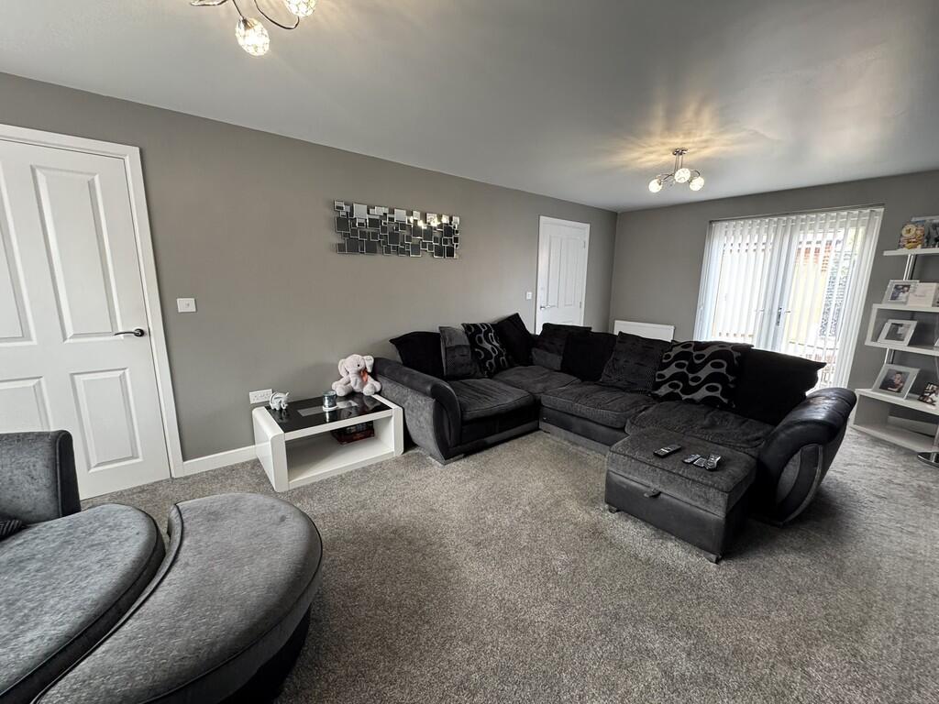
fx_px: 380
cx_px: 470
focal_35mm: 14
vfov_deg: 85.7
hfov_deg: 102.1
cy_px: 352
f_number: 2.2
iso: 250
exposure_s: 1/50
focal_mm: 2.22
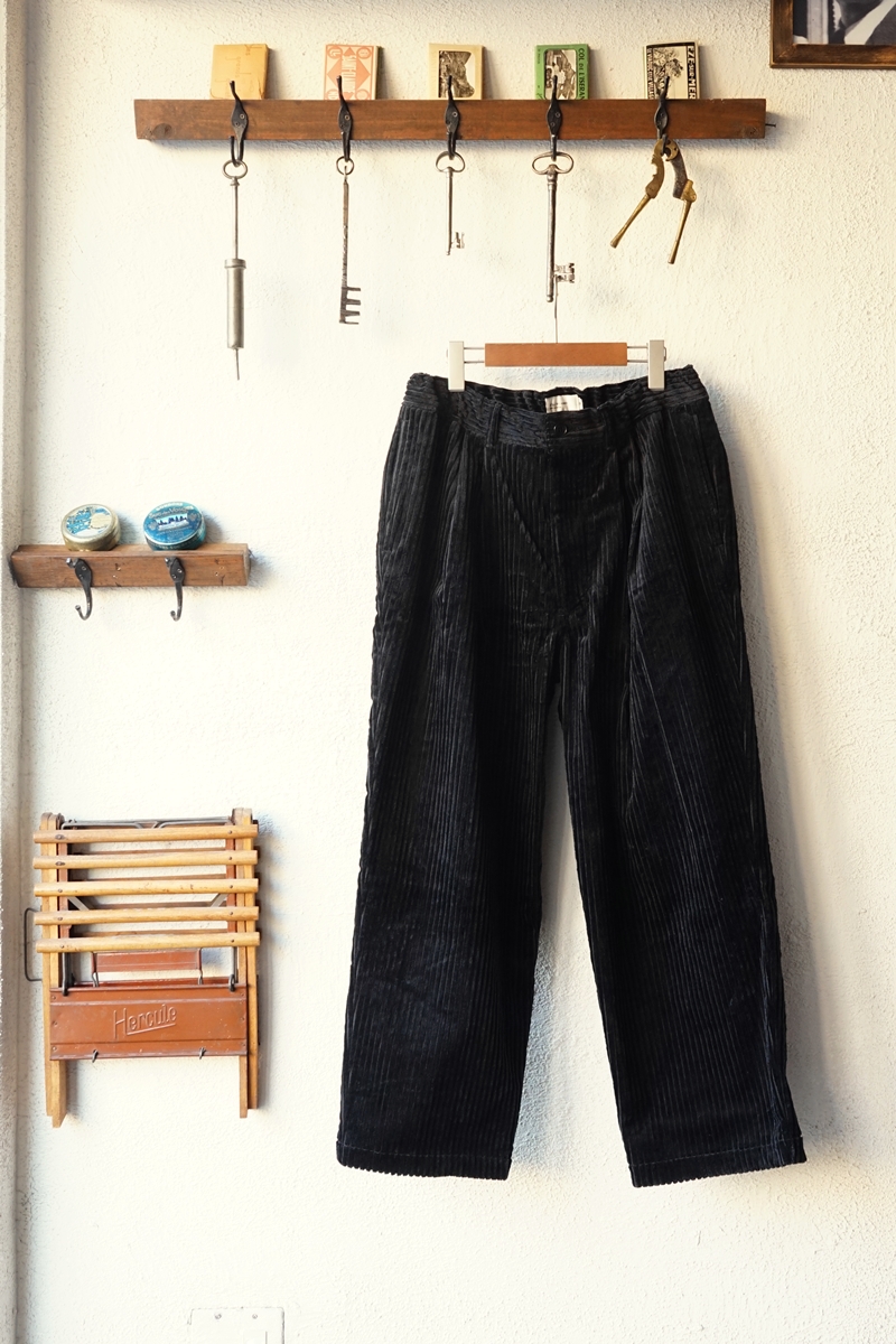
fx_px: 1157
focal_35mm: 31
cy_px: 672
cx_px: 448
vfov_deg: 60.3
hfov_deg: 42.3
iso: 1000
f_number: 11
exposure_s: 1/10
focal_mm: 31
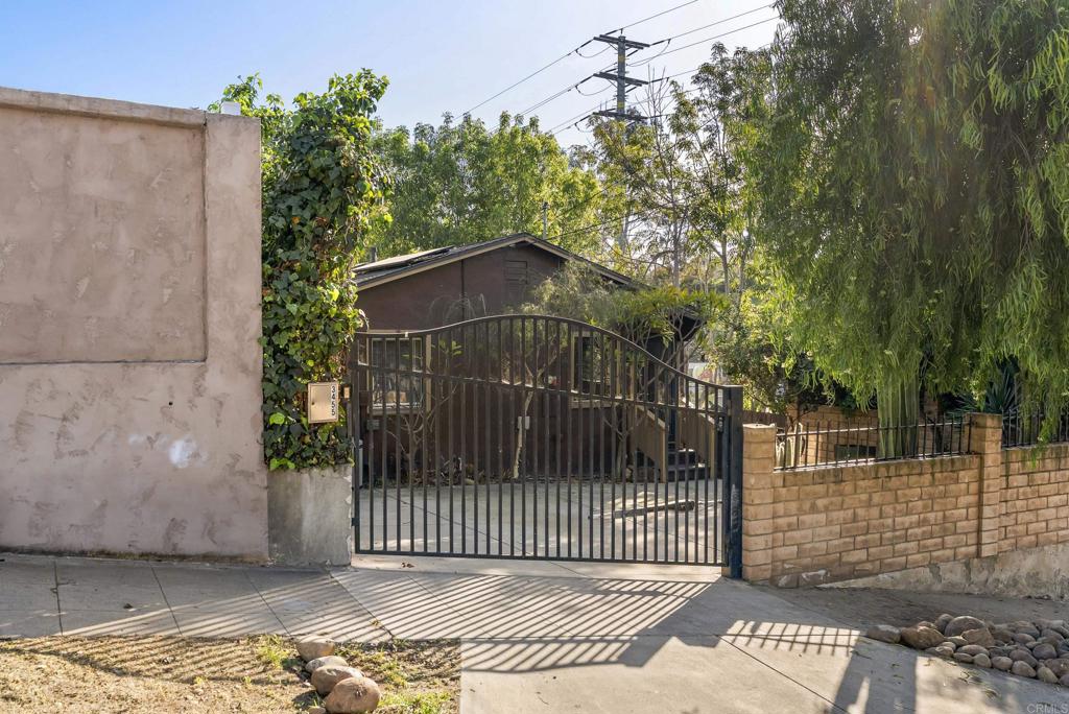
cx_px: 534
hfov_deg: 60.3
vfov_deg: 42.4
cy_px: 357
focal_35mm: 31
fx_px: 921
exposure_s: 1/320
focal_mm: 31
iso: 500
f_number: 8
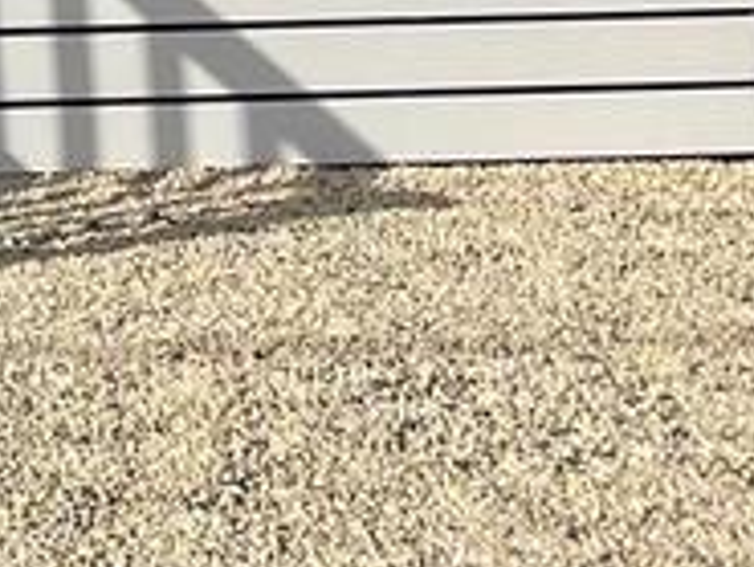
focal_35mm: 202
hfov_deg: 8.5
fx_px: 4403
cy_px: -975
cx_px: -1312
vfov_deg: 6.8
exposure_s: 1/9091
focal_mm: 4.2
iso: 32
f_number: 1.6
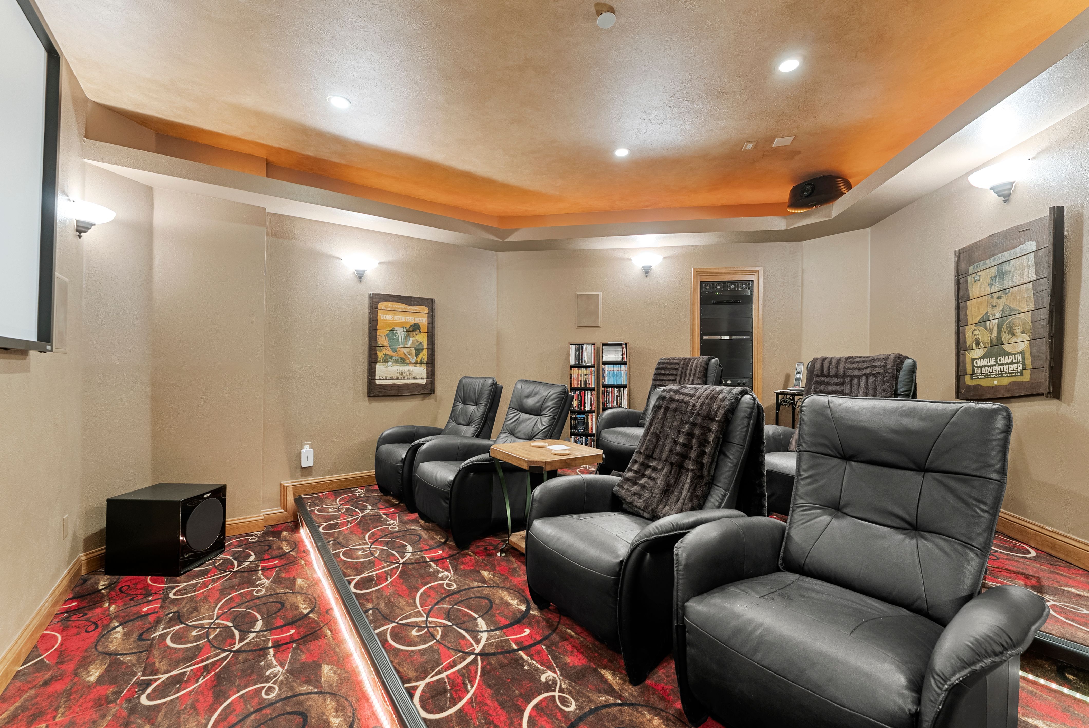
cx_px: 544
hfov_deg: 104.2
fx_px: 424
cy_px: 364
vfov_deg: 81.3
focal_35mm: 14
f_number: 6.3
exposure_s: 6
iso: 250
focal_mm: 14
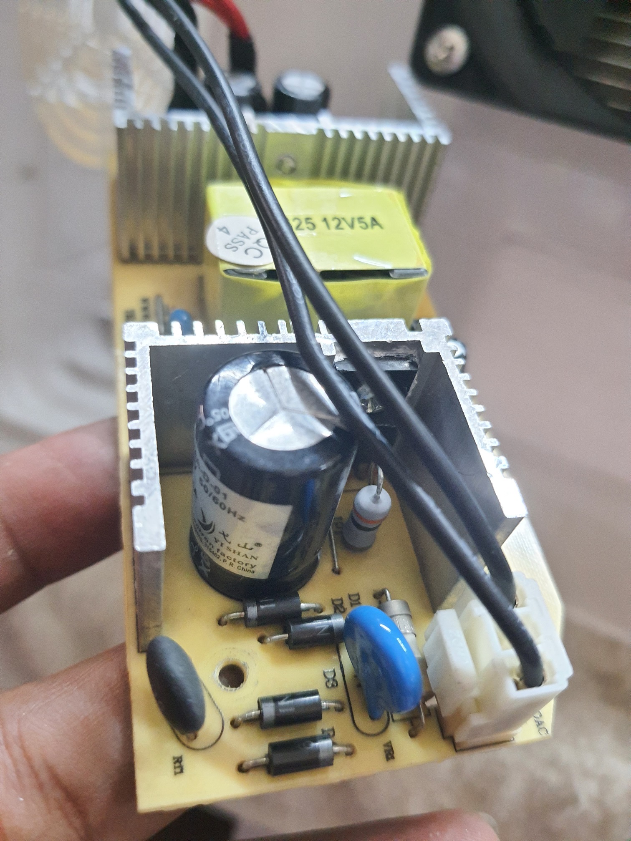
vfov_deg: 67.3
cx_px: 316
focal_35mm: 26
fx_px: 632
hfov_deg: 53.1
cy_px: 420
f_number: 1.7
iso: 500
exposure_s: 1/50
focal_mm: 4.32
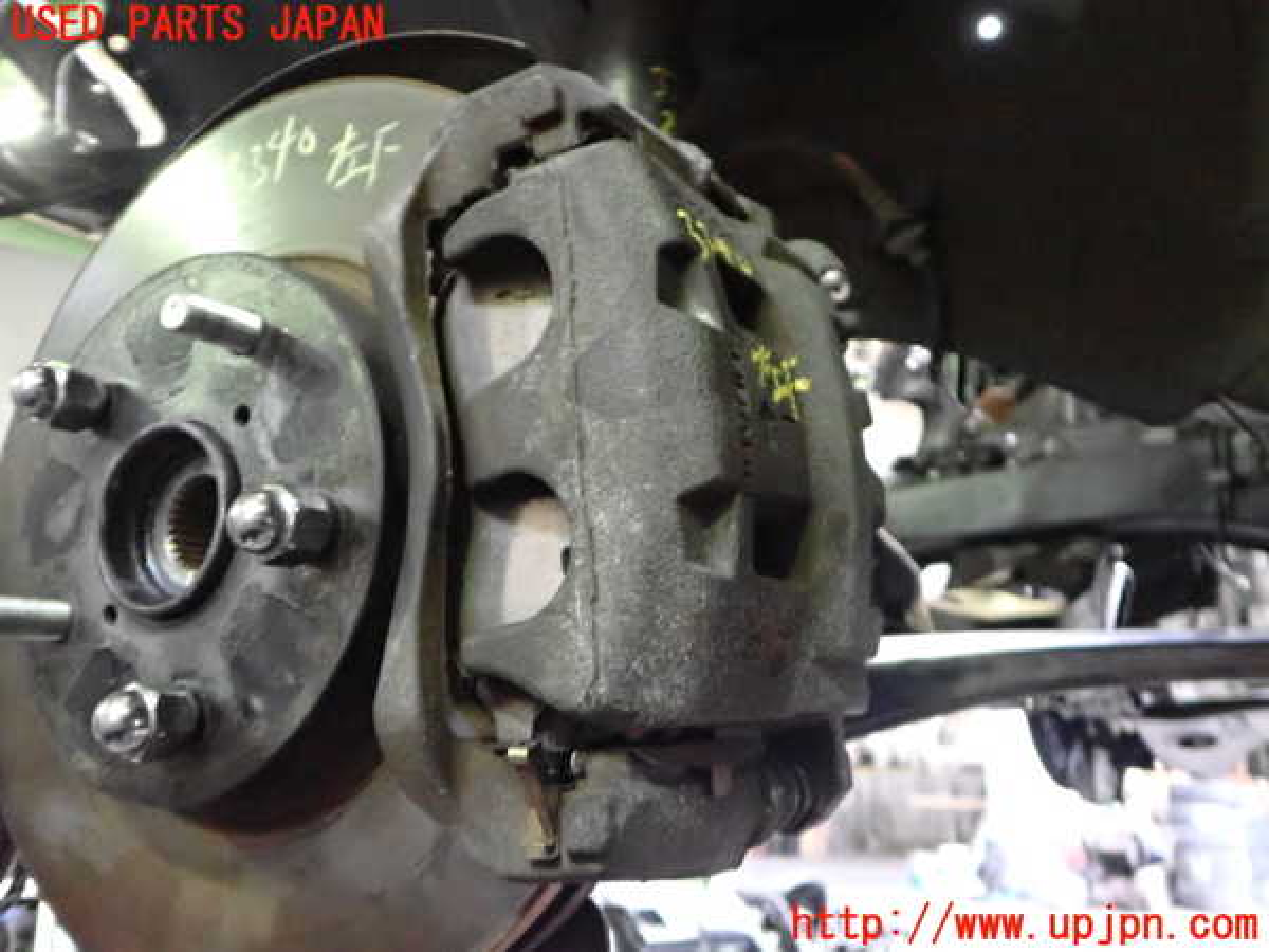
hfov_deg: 60.0
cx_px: 634
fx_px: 1100
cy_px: 476
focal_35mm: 30
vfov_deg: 46.8
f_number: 2.3
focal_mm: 5.4
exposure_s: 1/100
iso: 3200
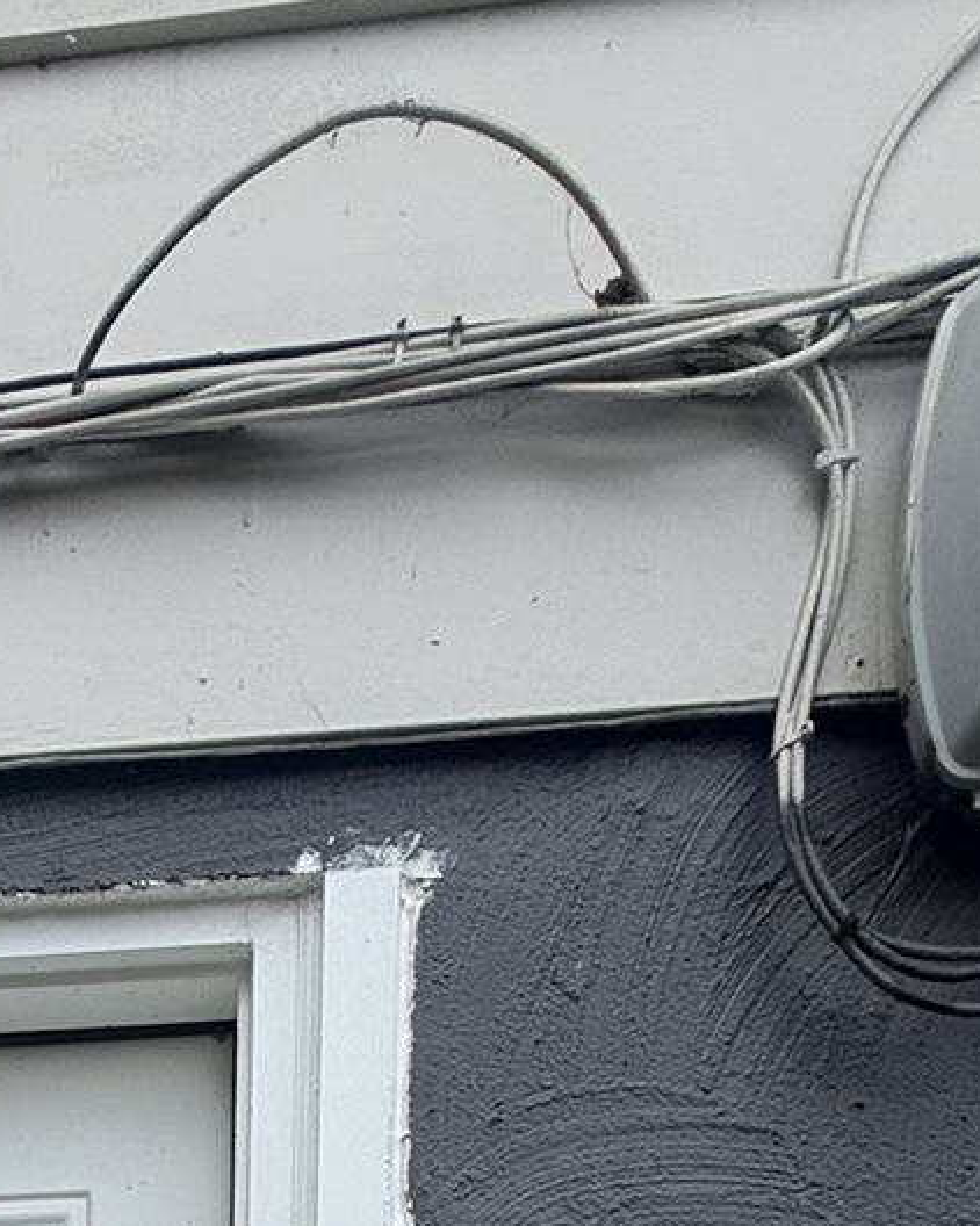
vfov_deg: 22.5
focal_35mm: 53
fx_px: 1923
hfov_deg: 26.6
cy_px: 2150
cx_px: -65
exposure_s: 1/590
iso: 50
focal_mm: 2.22
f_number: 2.2
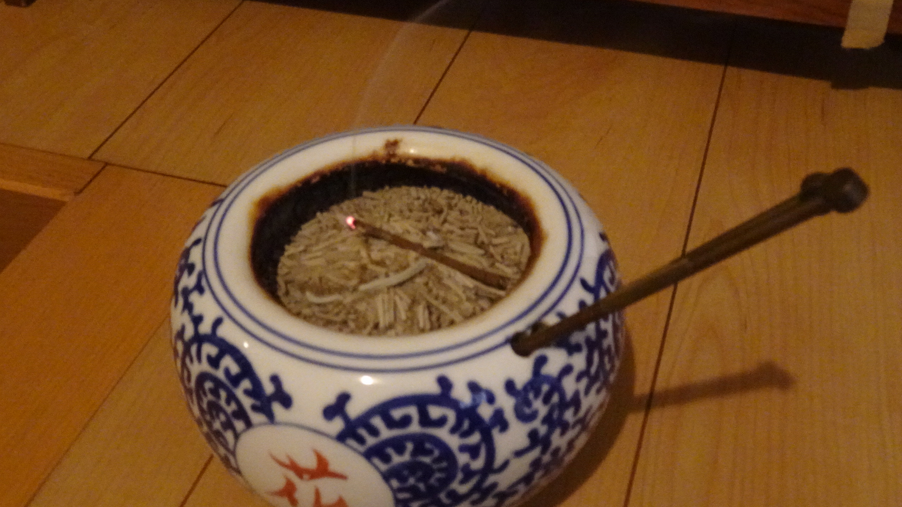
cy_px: 297
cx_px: 452
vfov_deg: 29.6
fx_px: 957
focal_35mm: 40
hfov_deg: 50.5
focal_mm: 6.08
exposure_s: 1/5
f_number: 4
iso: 1250
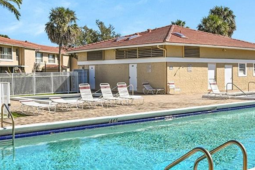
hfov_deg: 38.7
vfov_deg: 27.5
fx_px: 347
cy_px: 91
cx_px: 207
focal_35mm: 49
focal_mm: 14
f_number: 8
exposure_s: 1/160
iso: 80
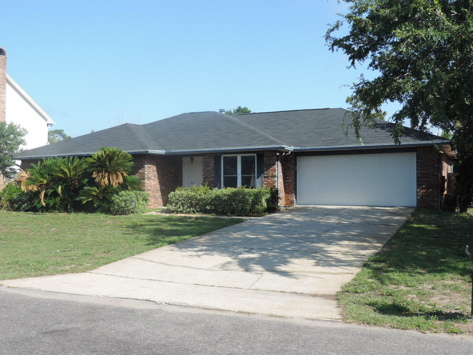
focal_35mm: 40
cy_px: 178
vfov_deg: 36.0
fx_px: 547
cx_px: 236
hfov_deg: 46.8
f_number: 3.3
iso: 80
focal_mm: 7.1
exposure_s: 1/640
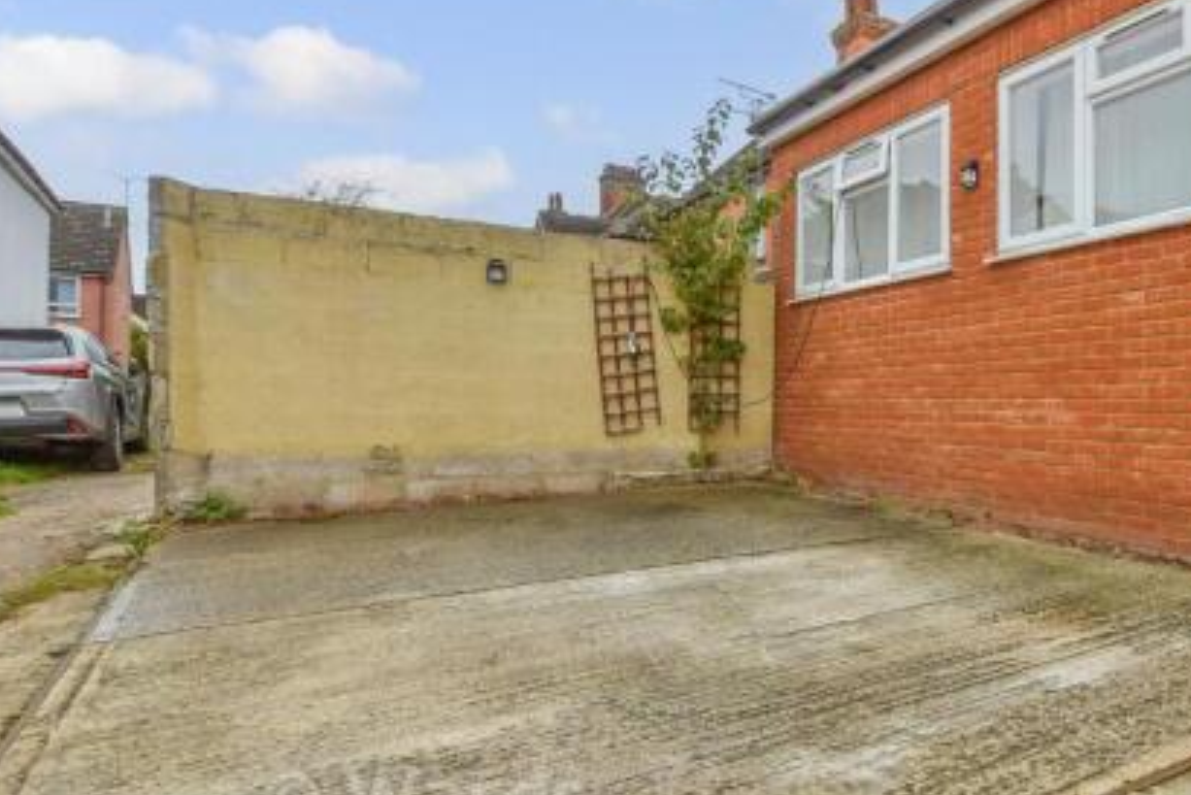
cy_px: 363
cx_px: 881
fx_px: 794
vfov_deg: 53.1
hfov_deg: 69.3
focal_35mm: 24
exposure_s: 1/100
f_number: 8
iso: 250
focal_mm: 10
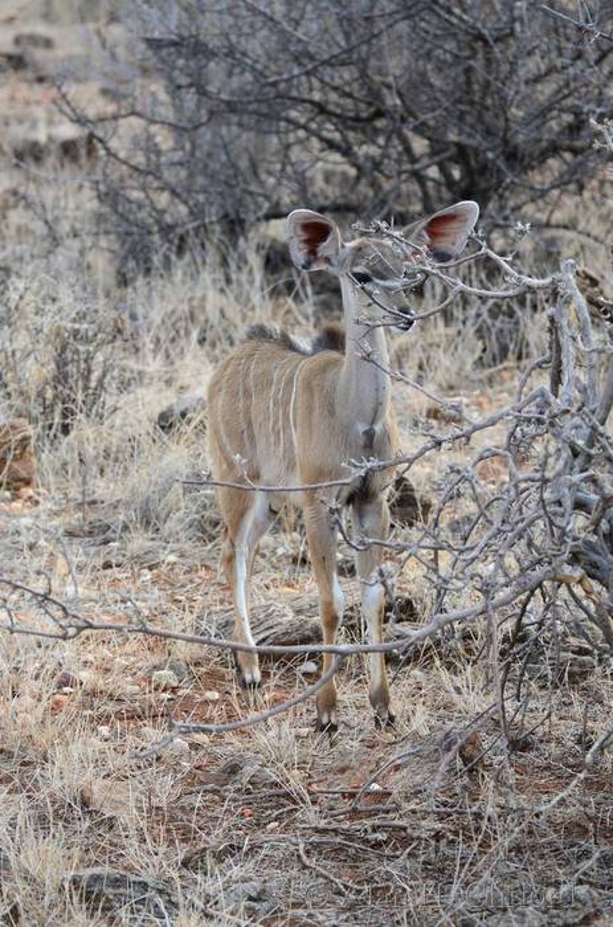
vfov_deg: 12.5
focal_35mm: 165
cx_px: 306
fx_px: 4237
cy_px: 464
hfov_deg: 8.3
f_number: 4.8
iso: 450
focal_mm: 110
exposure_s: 1/400
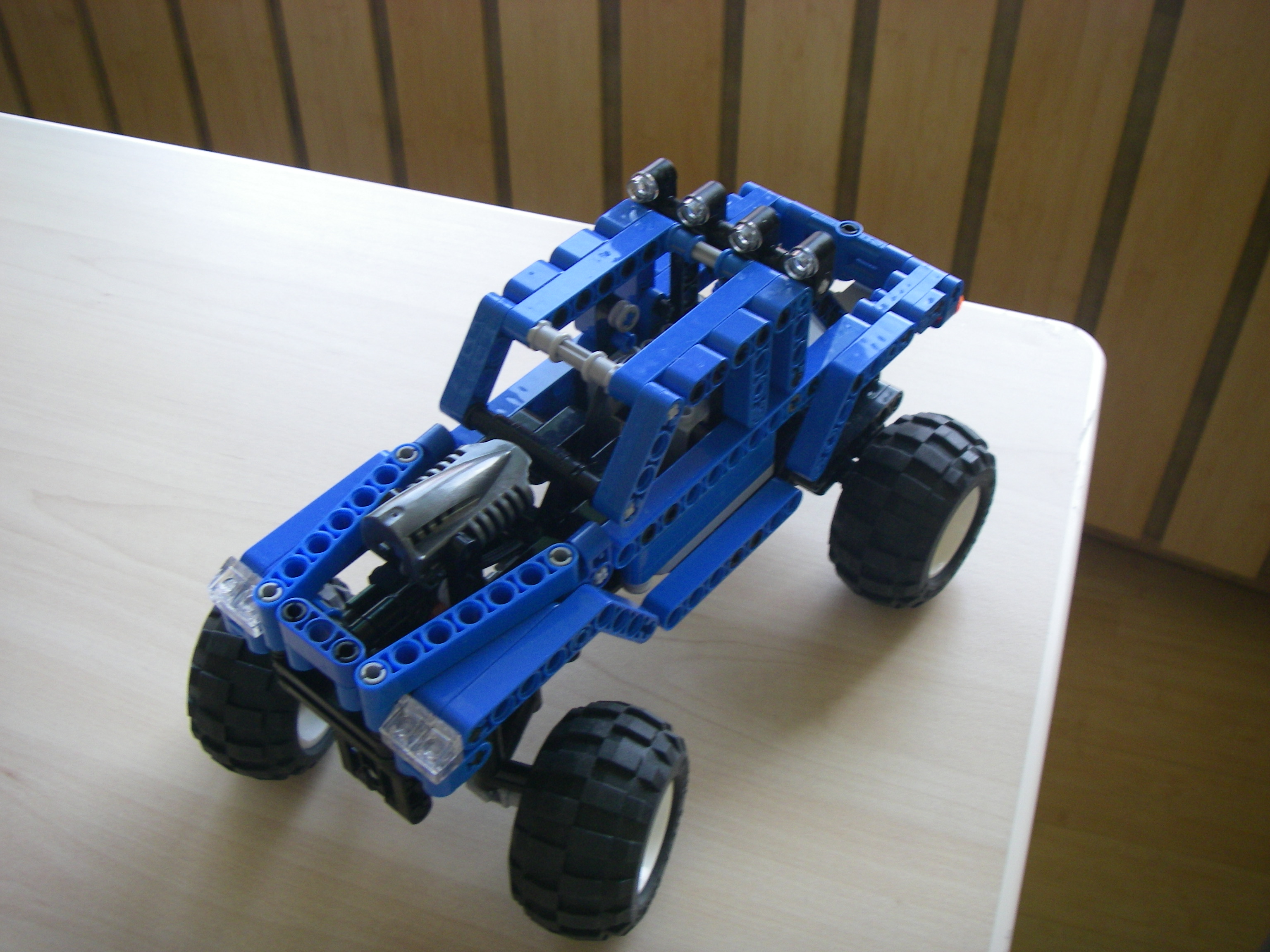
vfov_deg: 37.7
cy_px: 476
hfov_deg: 49.0
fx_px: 1394
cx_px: 635
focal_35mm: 38
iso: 125
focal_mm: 6.3
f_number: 3.3
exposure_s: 1/50
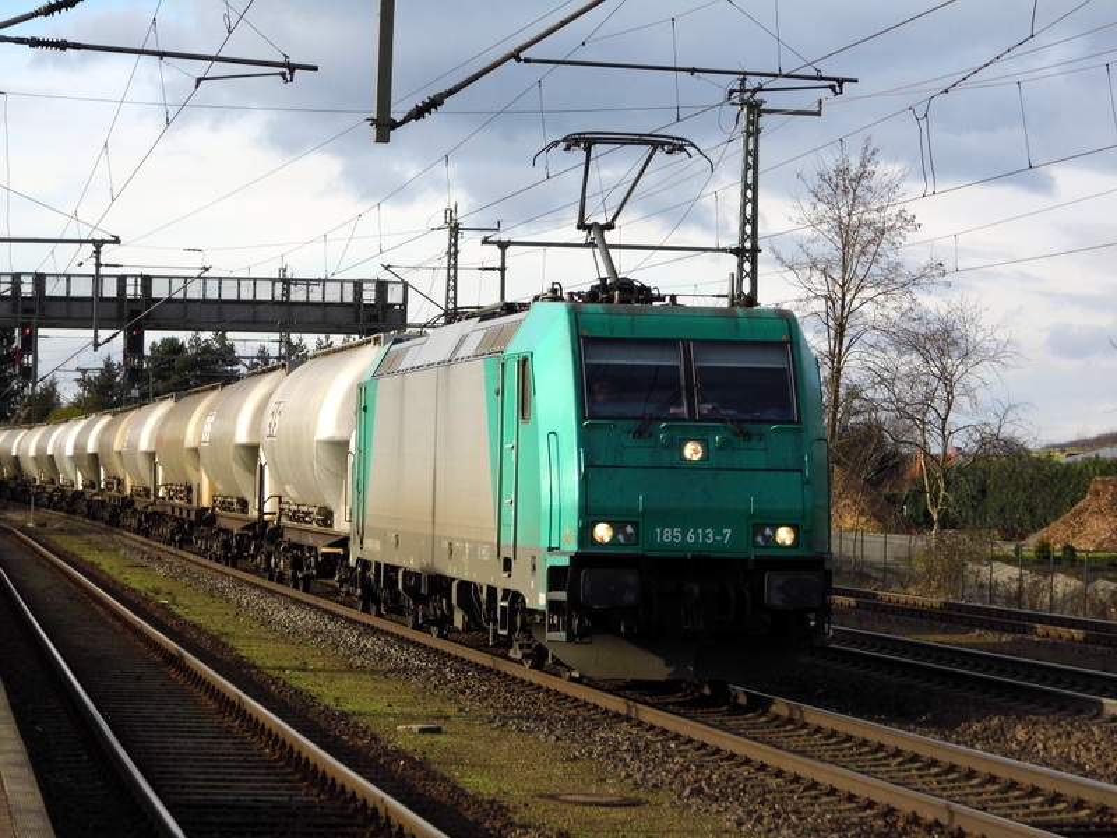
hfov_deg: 14.9
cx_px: 558
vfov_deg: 11.2
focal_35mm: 132
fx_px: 4259
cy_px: 419
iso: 100
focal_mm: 23.6
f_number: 4.7
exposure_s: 1/412
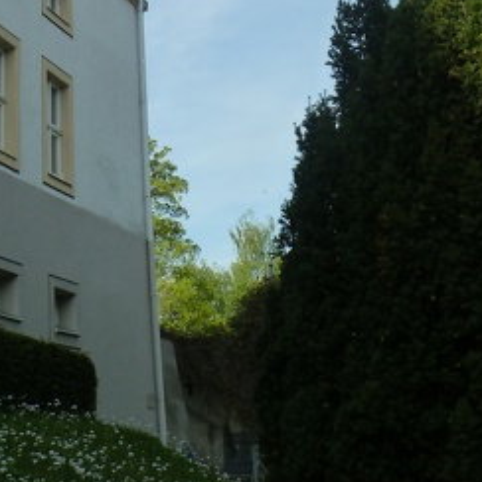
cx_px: 204
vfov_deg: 19.3
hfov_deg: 20.2
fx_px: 1355
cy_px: -49
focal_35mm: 86
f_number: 4.5
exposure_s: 1/400
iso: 125
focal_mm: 6.5
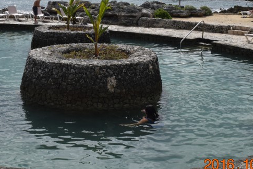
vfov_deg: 23.1
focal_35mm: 57
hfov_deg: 34.3
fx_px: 400
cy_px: 13
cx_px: 64
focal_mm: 18
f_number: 11
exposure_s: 1/500
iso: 200
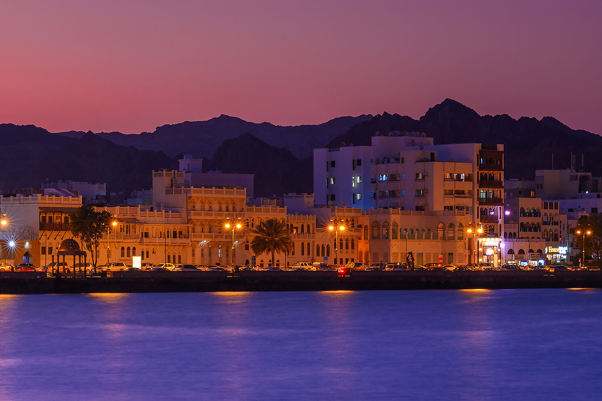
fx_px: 2290
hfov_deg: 14.9
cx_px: 133
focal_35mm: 137
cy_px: 205
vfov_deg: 10.0
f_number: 16
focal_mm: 85
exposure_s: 10
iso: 80
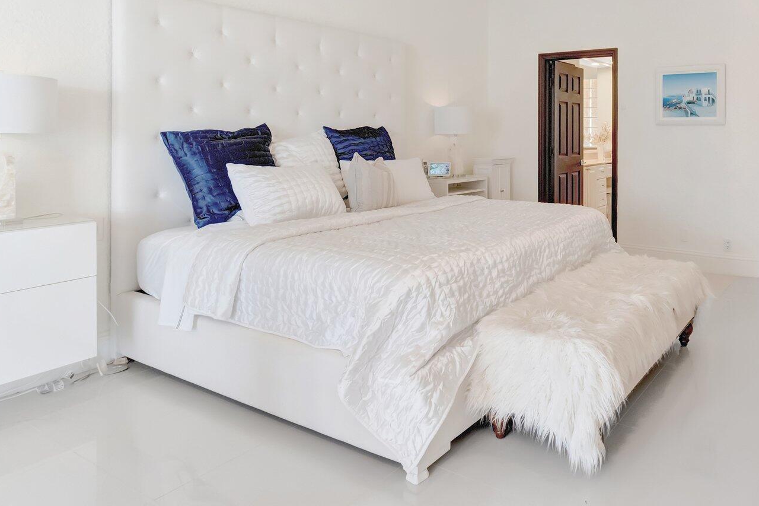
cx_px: 572
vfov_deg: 51.3
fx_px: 506
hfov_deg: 68.8
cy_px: 137
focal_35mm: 24
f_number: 8
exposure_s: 1/40
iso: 1100
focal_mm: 10
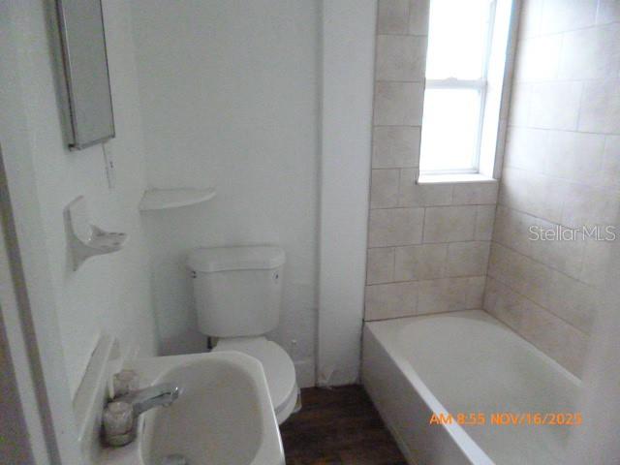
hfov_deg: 71.6
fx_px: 430
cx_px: 310
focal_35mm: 24
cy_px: 232
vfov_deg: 56.8
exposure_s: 1/160
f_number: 2.5
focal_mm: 4.3
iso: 1600
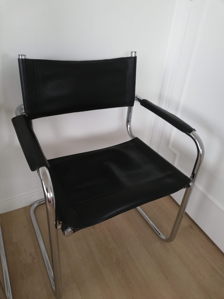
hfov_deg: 53.1
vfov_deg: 67.3
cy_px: 150
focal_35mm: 26
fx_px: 224
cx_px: 112
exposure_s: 1/50
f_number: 2.2
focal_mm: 3.81
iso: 160
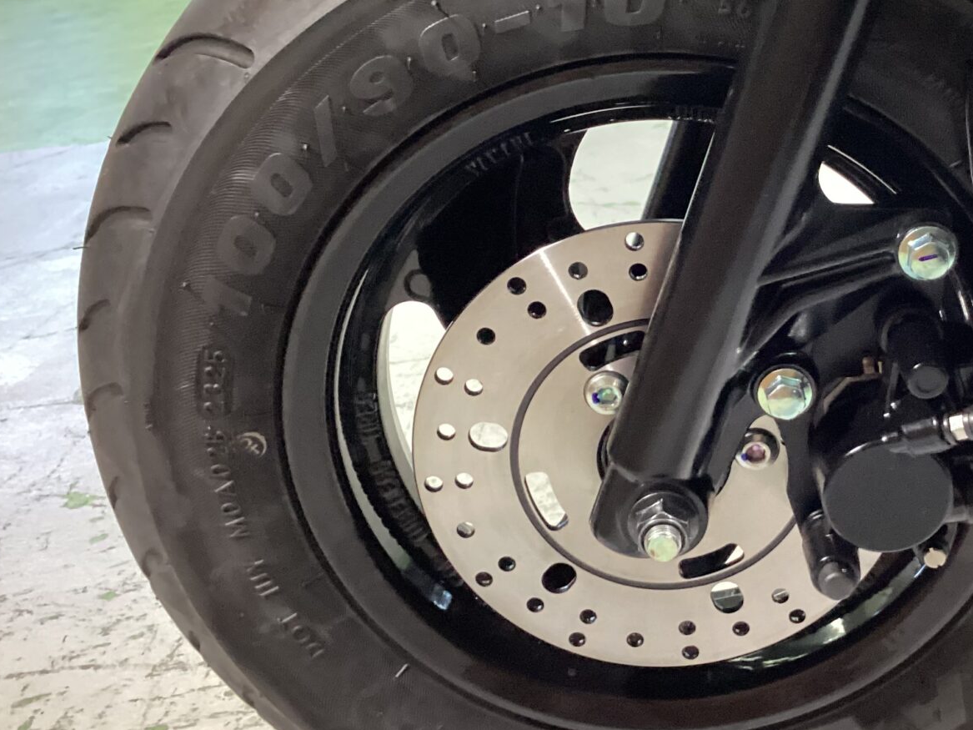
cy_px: 320
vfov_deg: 28.5
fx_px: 1433
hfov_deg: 36.7
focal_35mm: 51
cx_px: 711
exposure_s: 1/33
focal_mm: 3.3
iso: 400
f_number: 2.4
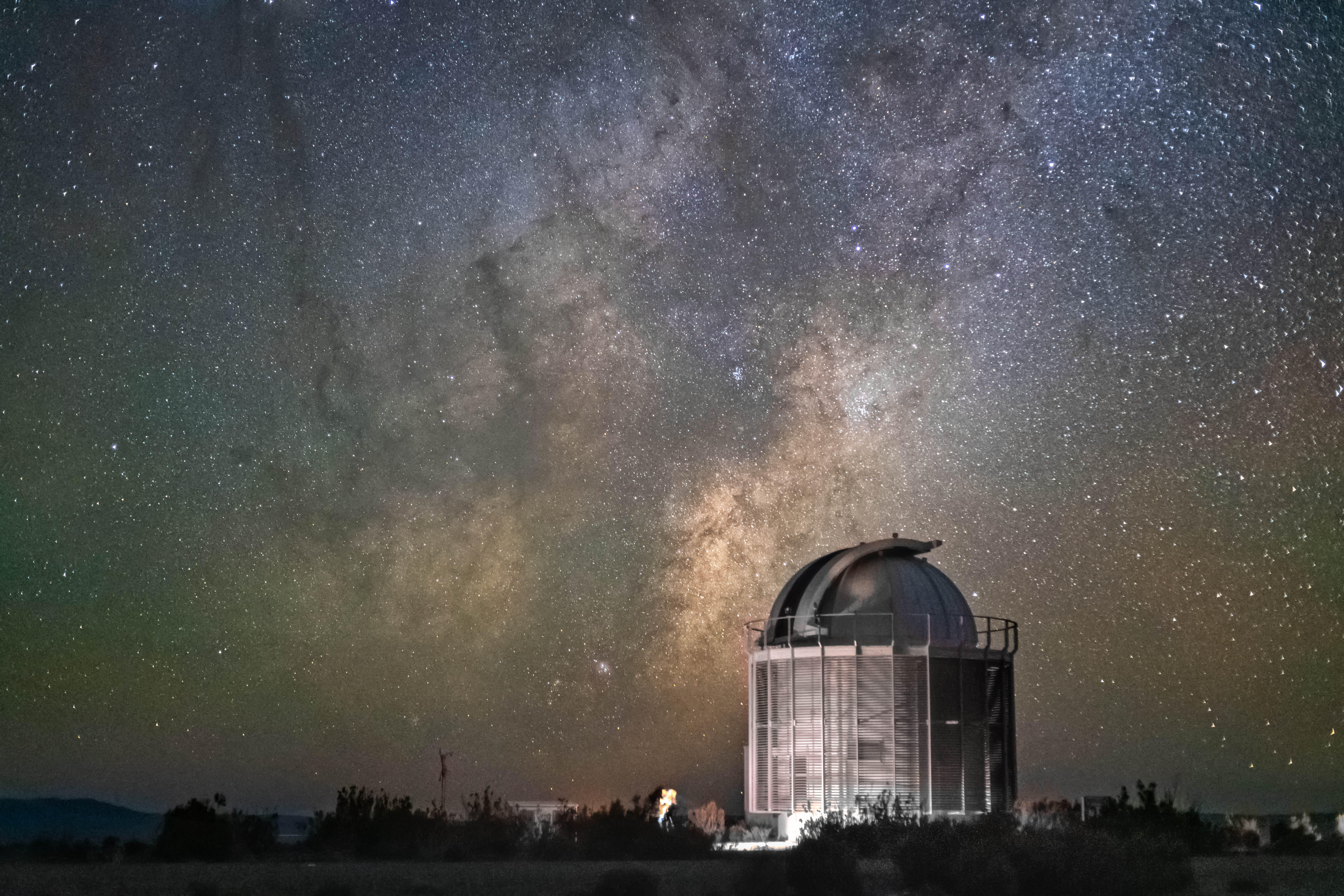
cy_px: 448
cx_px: 672
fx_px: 1867
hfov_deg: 39.6
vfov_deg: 27.0
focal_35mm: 50
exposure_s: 8
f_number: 2.5
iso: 12800
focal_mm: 50
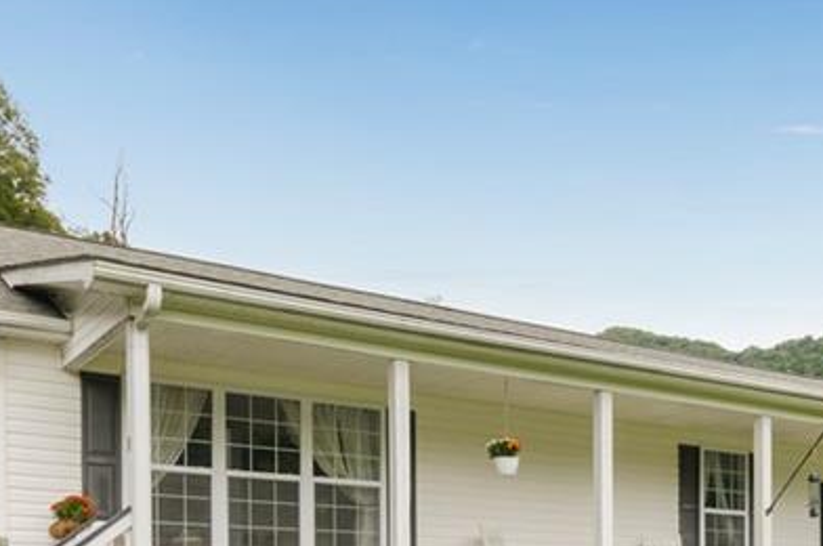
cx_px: 519
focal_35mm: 47
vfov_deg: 26.4
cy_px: 591
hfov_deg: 41.6
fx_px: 1073
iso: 100
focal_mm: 12
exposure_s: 1/125
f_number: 8
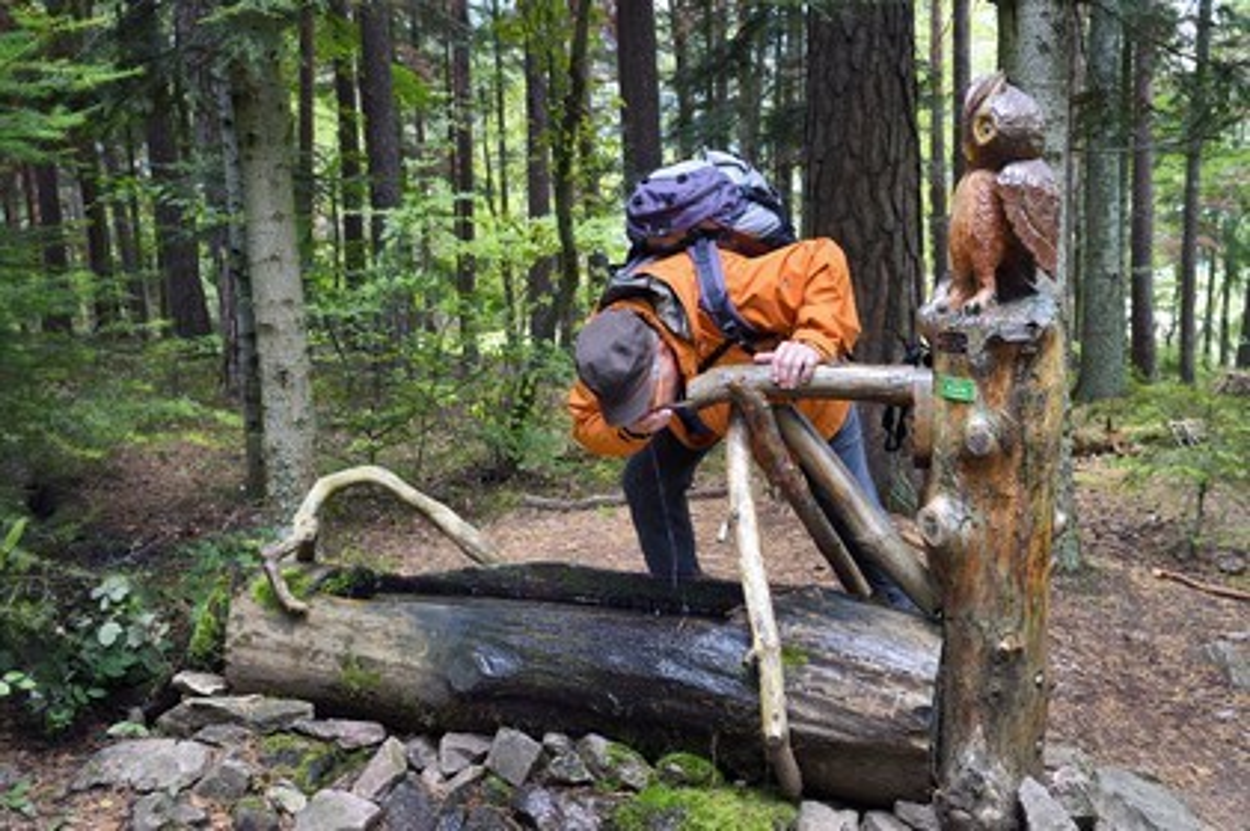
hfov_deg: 50.7
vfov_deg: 35.0
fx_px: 1318
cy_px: 416
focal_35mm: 38
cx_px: 625
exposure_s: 1/50
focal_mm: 38
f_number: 7.1
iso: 800
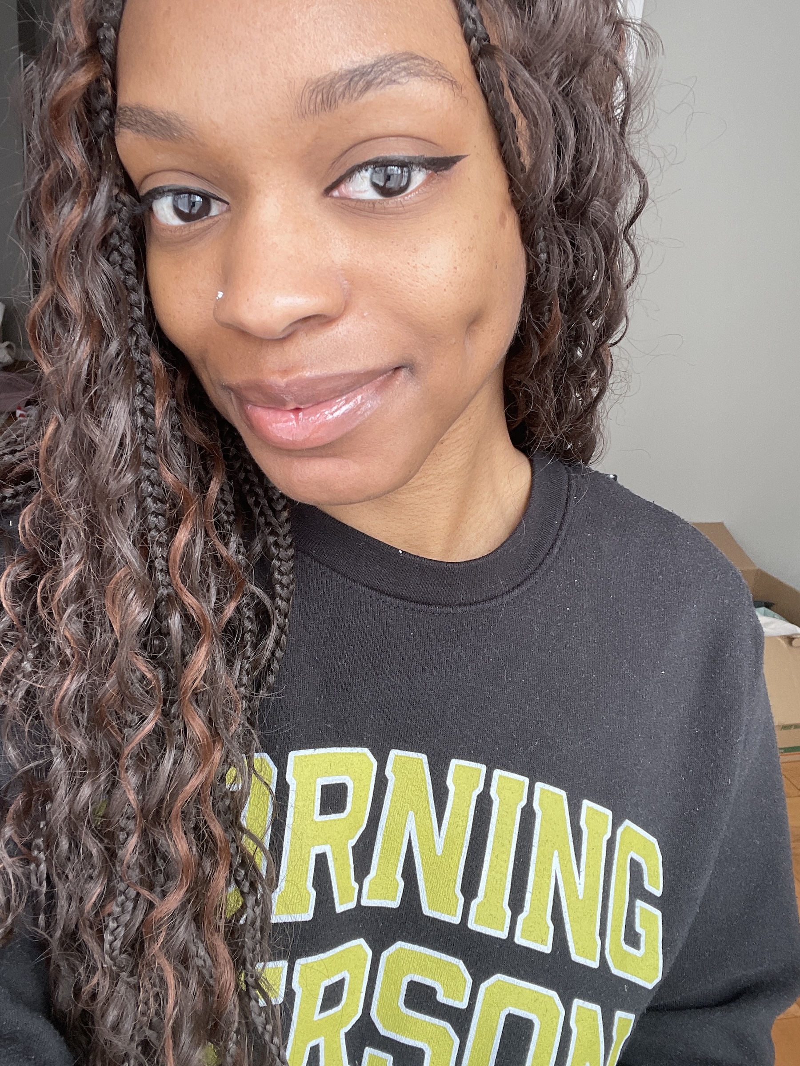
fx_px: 924
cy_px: 533
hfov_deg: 46.8
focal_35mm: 30
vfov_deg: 60.0
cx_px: 400
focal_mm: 2.71
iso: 80
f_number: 2.2
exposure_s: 1/121
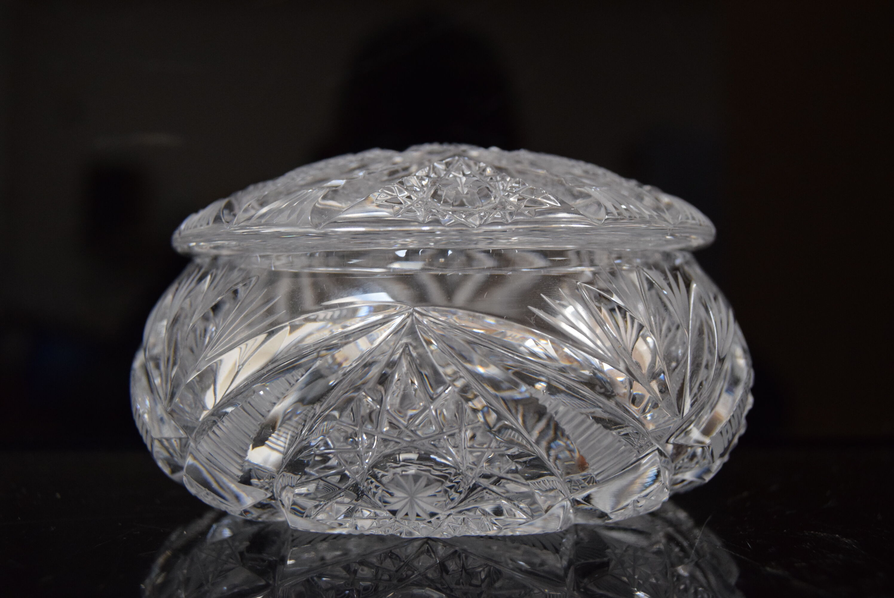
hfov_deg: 42.3
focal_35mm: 46
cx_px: 447
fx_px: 1156
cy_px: 299
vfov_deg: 29.0
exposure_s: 1/125
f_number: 5.6
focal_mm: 31
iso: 1600
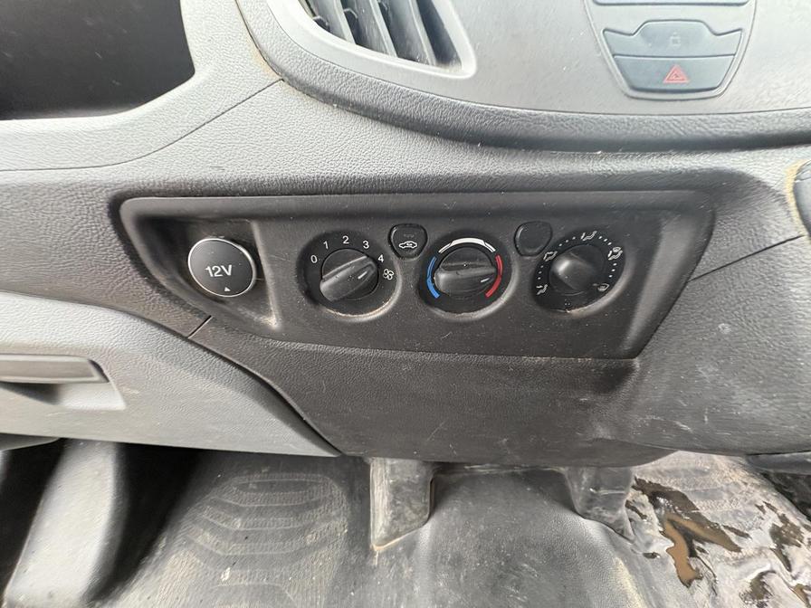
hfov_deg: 102.1
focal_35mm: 14
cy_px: 304
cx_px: 406
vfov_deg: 85.7
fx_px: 328
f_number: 2.2
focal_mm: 2.22
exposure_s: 1/60
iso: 400
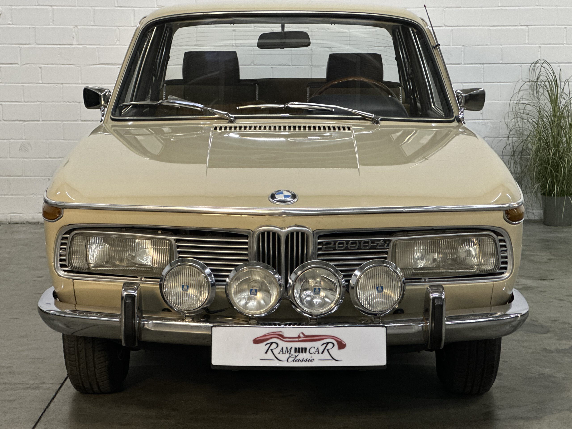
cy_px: 214
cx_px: 286
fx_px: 1272
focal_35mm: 77
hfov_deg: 25.3
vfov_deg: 19.1
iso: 320
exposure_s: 1/20
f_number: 2.8
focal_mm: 9
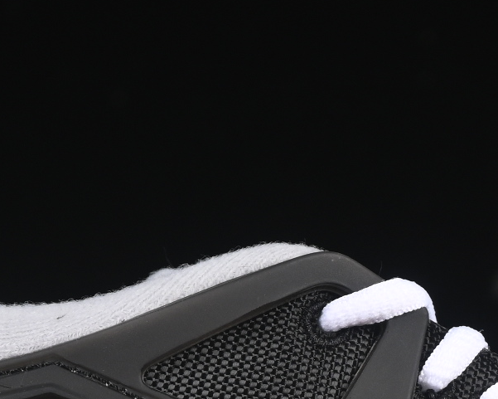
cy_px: 392
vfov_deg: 4.7
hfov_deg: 5.9
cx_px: 443
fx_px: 4806
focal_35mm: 326
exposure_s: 1/60
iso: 160
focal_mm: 50
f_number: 6.3
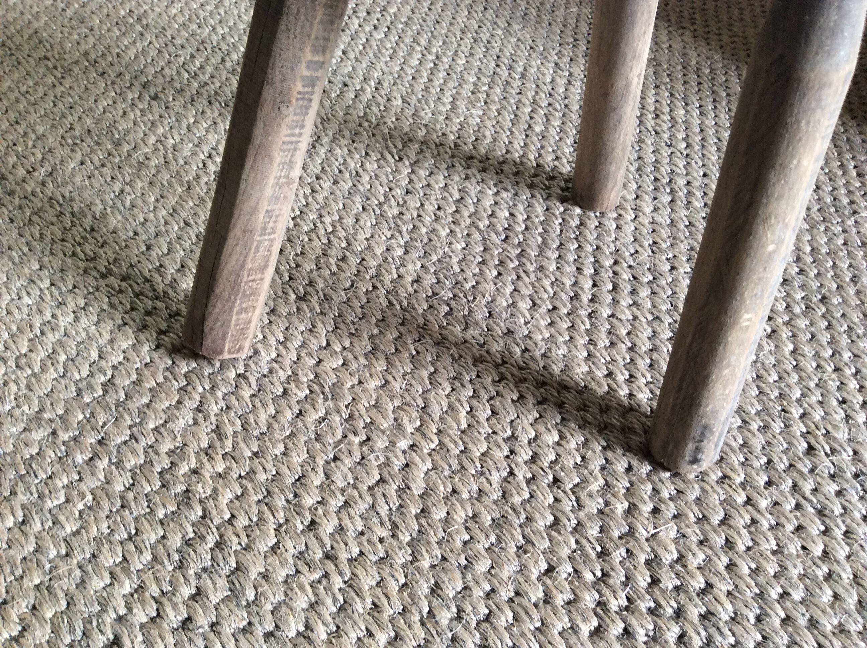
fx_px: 800
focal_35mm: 32
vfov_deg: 44.1
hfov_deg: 56.9
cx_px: 434
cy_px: 324
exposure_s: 1/25
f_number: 2.4
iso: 80
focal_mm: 3.3
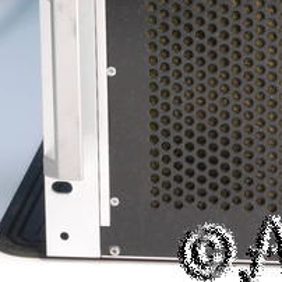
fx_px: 2618
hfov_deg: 6.2
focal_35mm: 284
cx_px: 239
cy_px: 85
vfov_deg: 6.2
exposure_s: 1
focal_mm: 81
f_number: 18
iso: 800
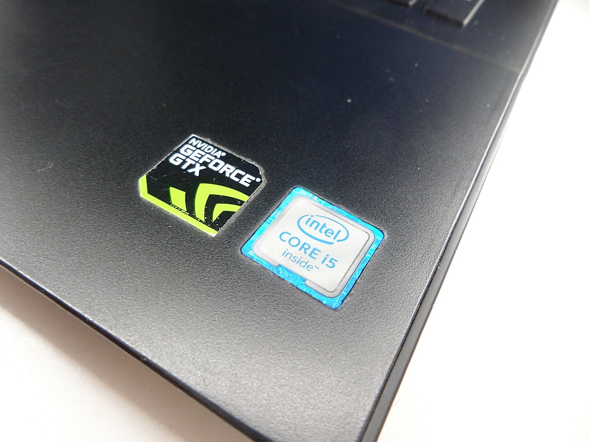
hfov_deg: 69.4
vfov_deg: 54.9
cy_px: 224
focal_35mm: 25
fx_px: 425
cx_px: 284
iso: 100
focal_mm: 4.3
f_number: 3.1
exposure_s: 1/30
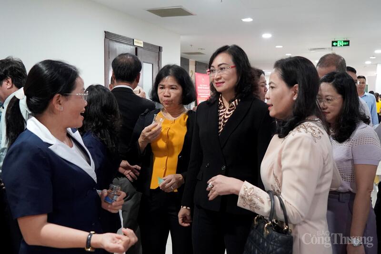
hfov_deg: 53.1
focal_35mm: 36
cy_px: 127
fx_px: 381
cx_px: 190
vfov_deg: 36.9
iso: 8000
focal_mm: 24
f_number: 4
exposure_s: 1/160
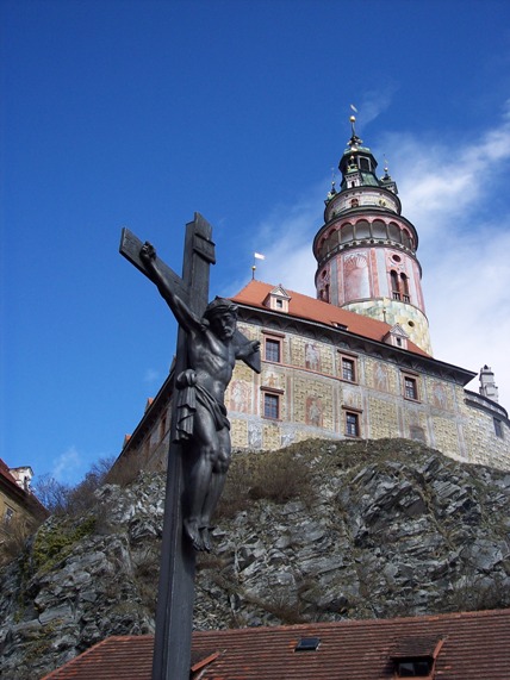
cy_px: 340
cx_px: 255
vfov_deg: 47.9
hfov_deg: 36.8
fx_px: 766
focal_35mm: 39
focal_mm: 8
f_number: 4
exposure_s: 1/750
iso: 100
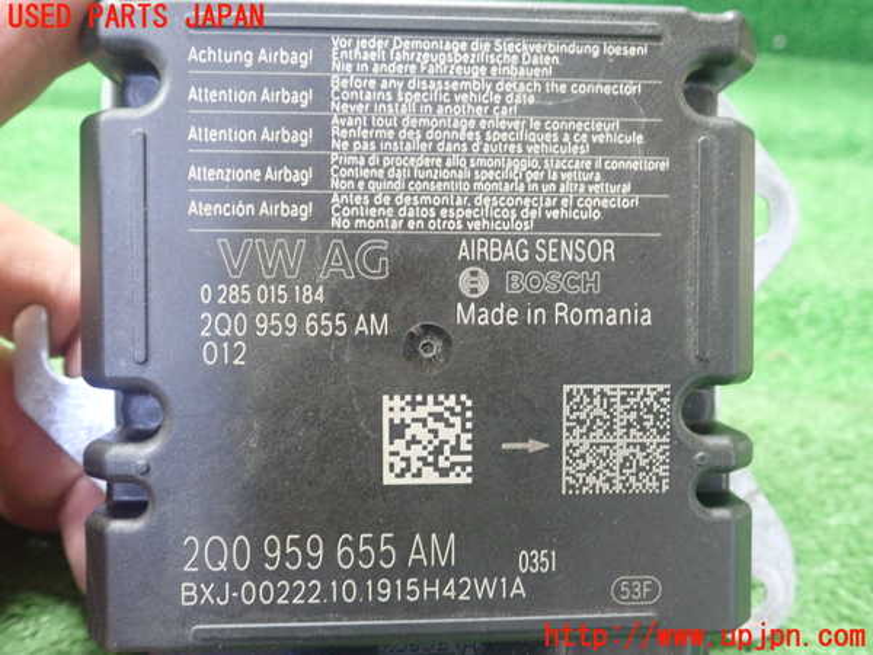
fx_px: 757
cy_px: 328
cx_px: 436
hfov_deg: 60.0
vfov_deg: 46.8
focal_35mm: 30
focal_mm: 5.5
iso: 800
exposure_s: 1/60
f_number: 2.3
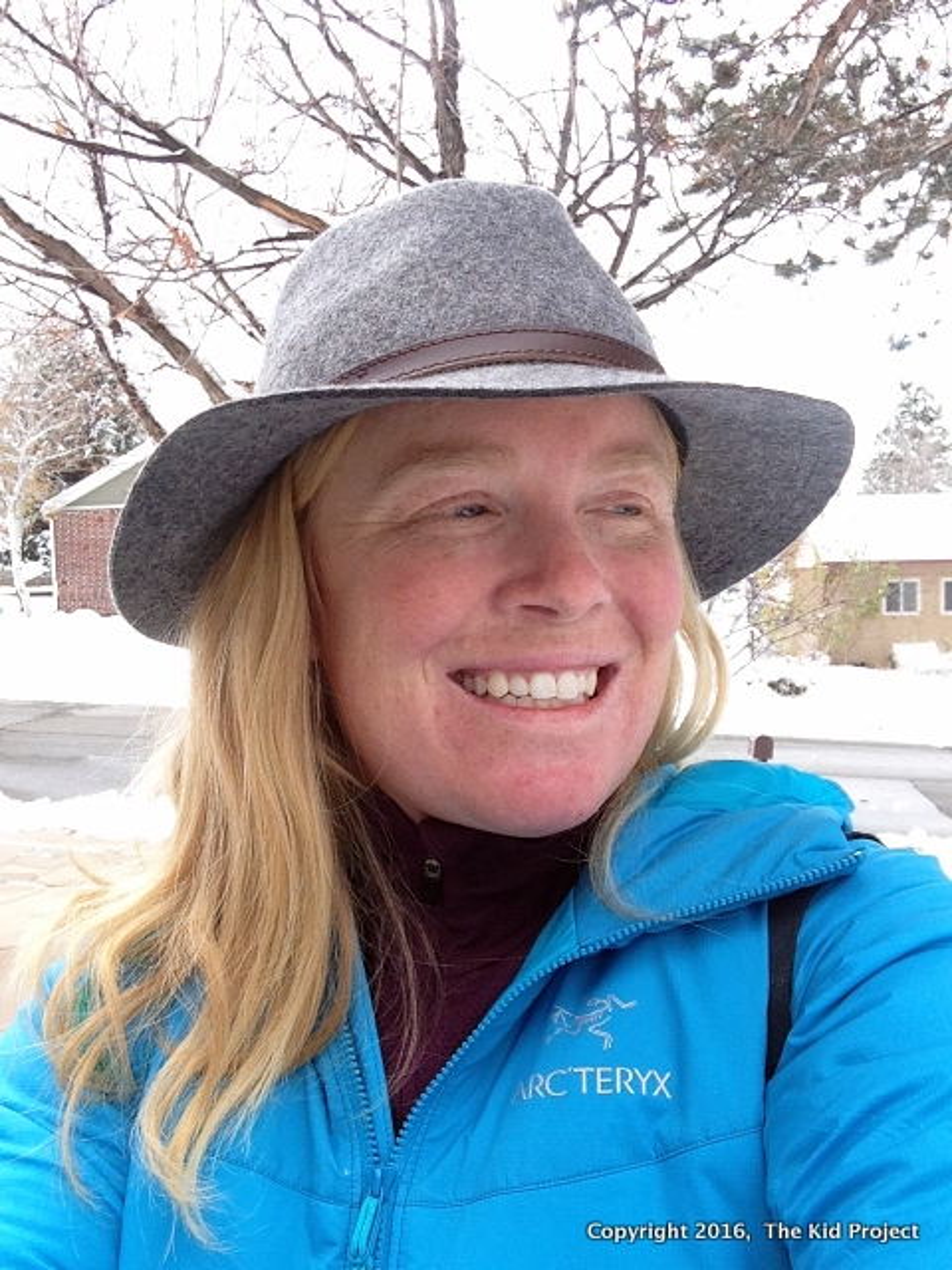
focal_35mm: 33
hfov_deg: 42.9
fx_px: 1210
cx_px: 476
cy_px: 635
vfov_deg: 55.4
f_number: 2.4
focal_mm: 2.15
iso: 50
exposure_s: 1/349
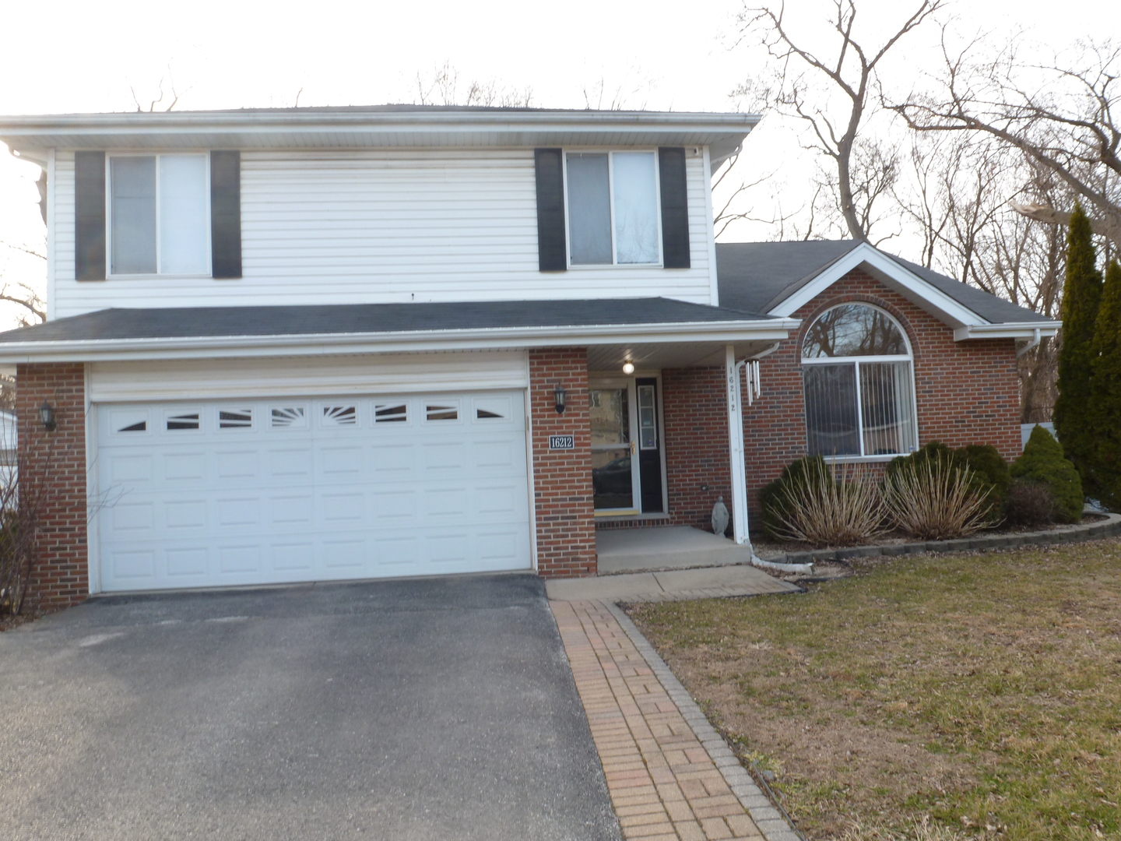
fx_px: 842
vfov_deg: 53.1
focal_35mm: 26
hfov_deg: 67.3
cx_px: 560
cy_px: 420
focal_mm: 4.7
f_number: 5.6
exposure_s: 1/60
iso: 100
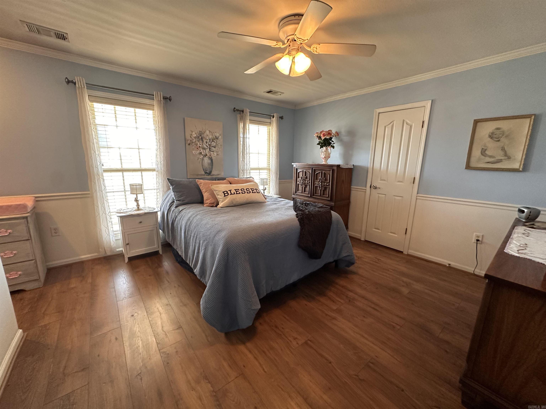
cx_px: 273
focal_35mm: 14
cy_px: 204
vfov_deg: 85.7
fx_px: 221
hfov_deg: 102.1
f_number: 2.2
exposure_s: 1/60
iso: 250
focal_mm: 2.22
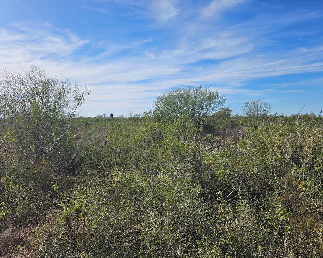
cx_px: 170
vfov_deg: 54.9
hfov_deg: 66.0
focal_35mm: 26
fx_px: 248
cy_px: 132
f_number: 1.8
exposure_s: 1/5717
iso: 50
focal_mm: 5
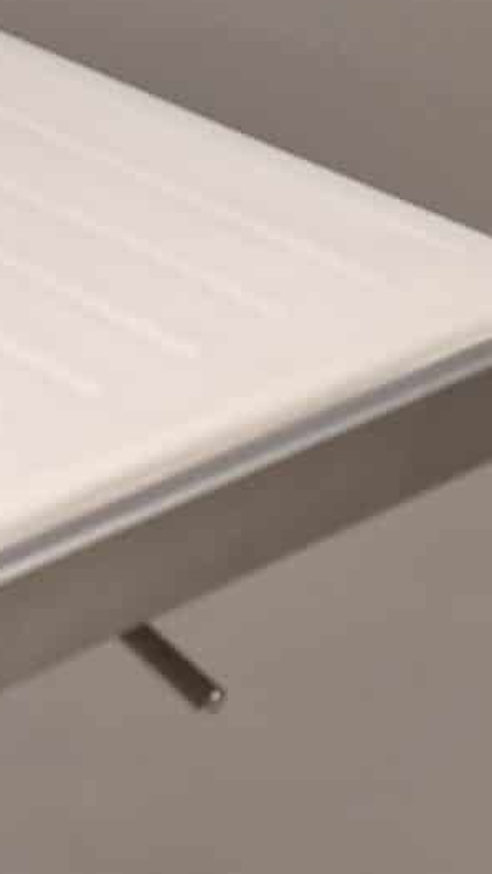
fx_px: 2807
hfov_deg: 9.8
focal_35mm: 121
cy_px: 820
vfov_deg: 17.4
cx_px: -182
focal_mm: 5.4
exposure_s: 1/100
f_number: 1.8
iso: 160
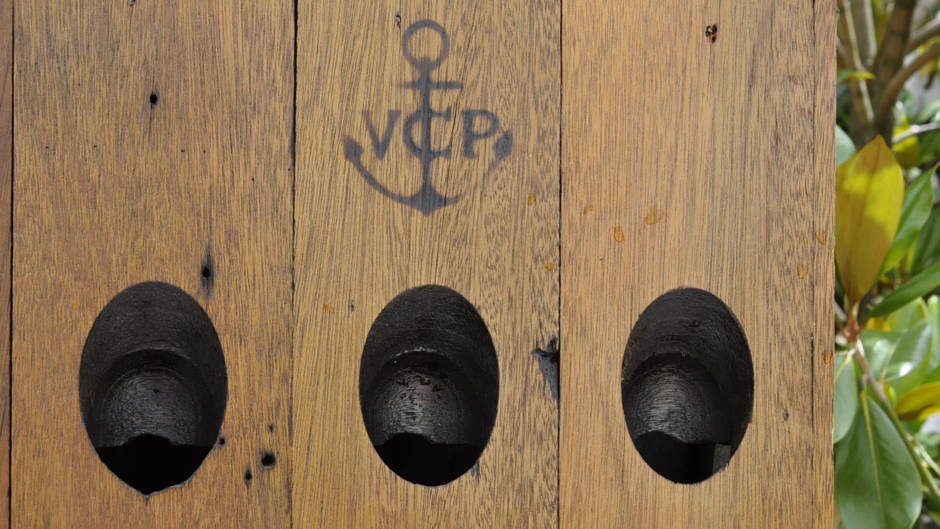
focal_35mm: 66
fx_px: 1645
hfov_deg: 31.9
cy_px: 243
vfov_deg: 18.3
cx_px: 462
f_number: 11
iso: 800
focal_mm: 40
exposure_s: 1/500
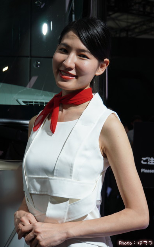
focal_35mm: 61
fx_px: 407
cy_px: 124
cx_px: 74
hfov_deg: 21.4
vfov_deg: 33.7
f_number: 5
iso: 100
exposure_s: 1/60
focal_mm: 39
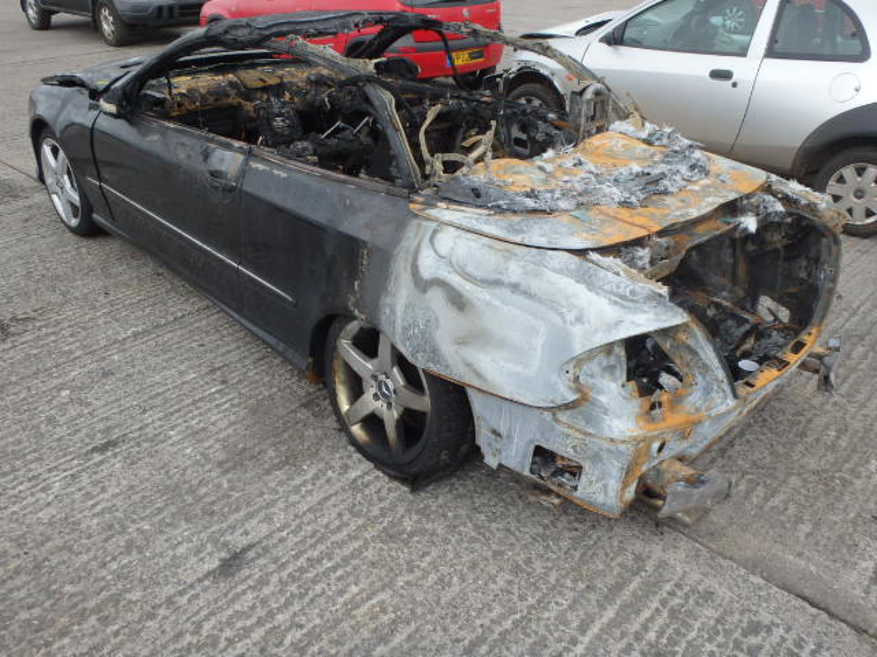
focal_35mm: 28
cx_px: 438
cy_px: 328
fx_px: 709
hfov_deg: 63.4
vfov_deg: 49.7
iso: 125
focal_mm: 5
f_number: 3.9
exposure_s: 1/80
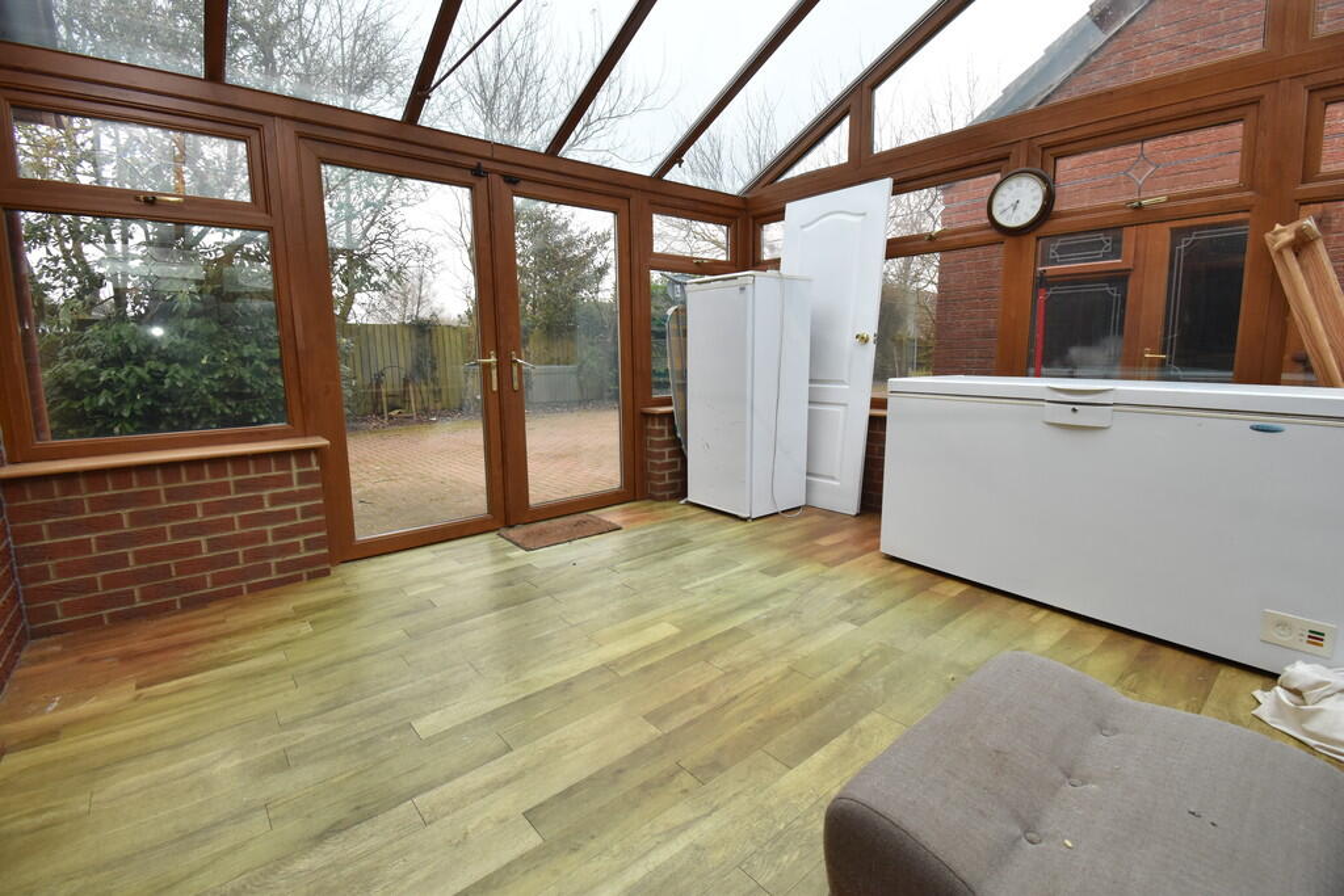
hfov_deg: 100.4
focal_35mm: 15
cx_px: 672
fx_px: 560
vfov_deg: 77.3
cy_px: 448
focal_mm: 10
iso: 800
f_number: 7.1
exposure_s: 1/200
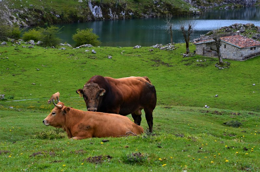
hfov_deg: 18.2
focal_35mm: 112
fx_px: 811
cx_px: 130
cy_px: 86
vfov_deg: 12.1
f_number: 11
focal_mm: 75
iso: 400
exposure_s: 1/400
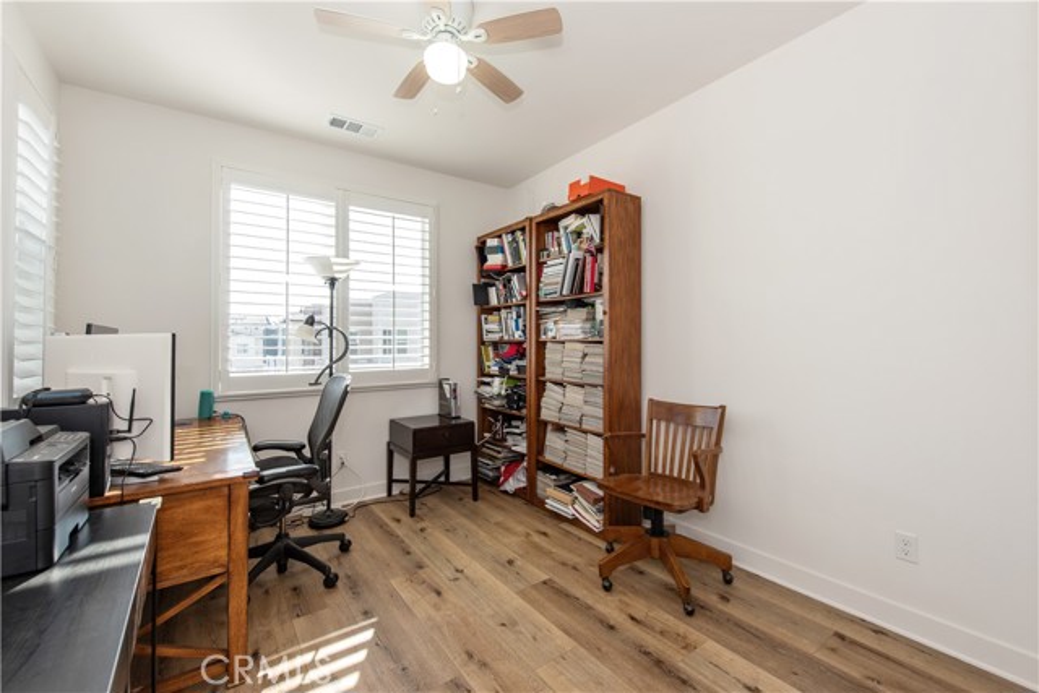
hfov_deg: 104.2
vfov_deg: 81.2
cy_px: 346
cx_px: 520
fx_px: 404
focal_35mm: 14
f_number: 5.6
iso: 160
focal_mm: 14
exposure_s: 1/125
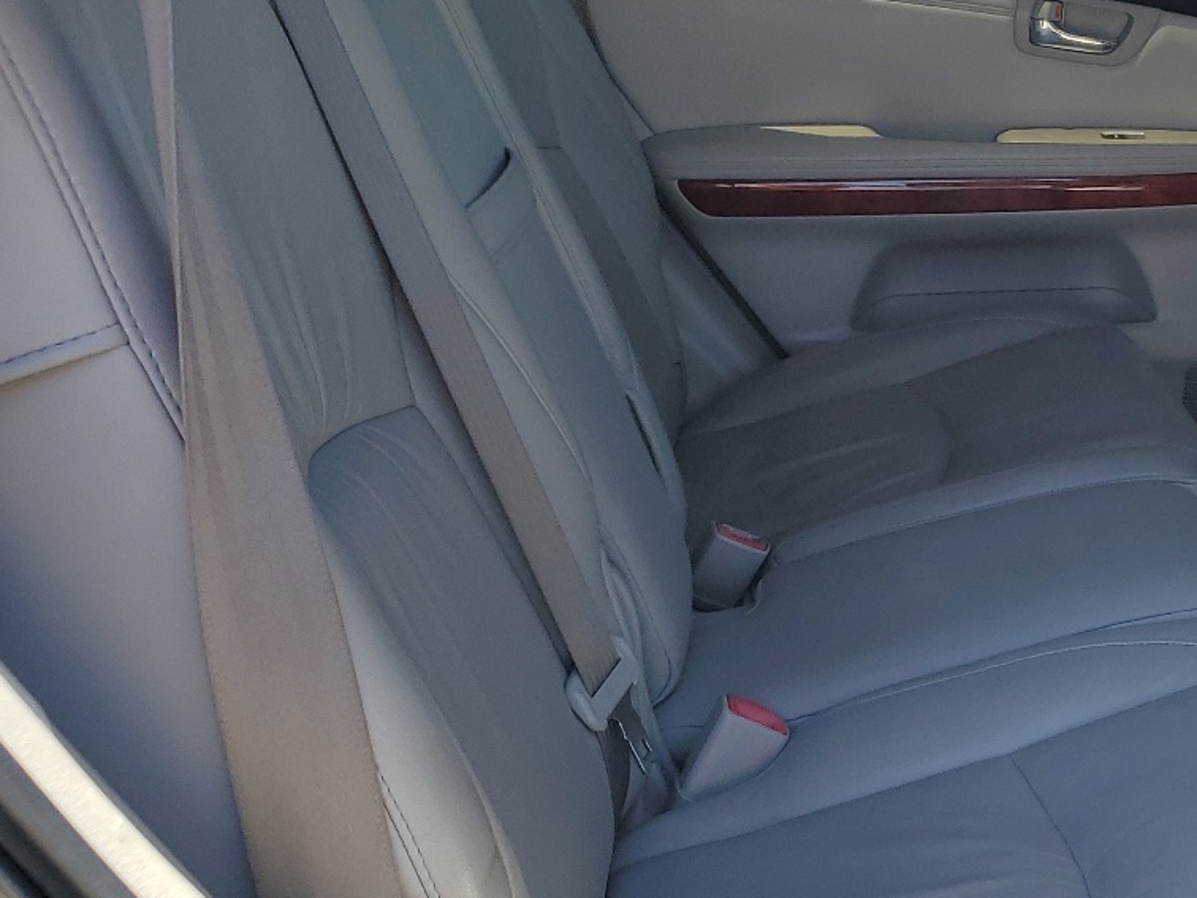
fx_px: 1902
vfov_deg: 26.4
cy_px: 290
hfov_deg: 32.6
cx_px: 1151
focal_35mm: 55
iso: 50
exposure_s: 1/667
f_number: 1.5
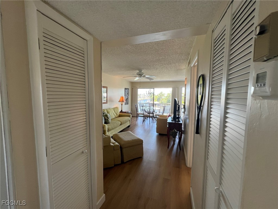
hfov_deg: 106.2
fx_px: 104
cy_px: 104
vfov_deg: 89.9
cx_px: 139
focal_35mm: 13
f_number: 1.8
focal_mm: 1.57
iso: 80
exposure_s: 1/120
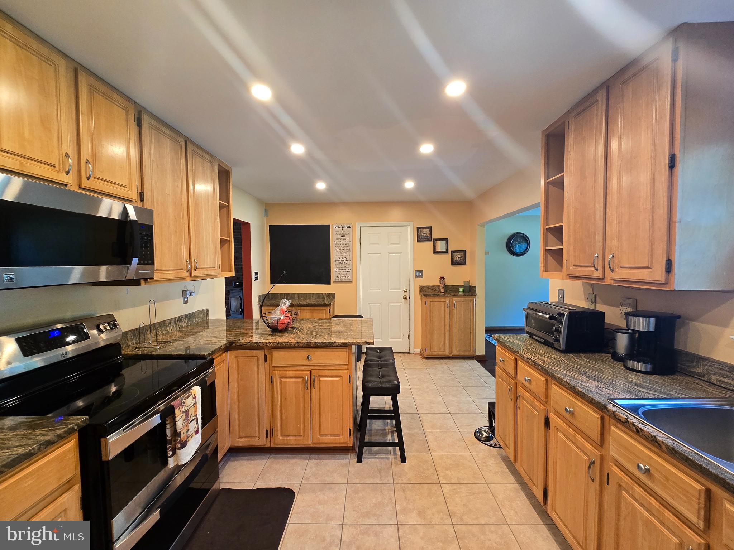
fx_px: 276
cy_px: 275
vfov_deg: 89.9
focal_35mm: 13
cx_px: 367
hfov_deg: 106.2
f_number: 2.2
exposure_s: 1/60
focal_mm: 2.2
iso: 200
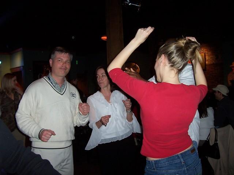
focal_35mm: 37
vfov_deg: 38.7
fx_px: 250
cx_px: 117
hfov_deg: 50.1
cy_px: 88
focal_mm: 5.6
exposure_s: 1/60
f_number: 2.8
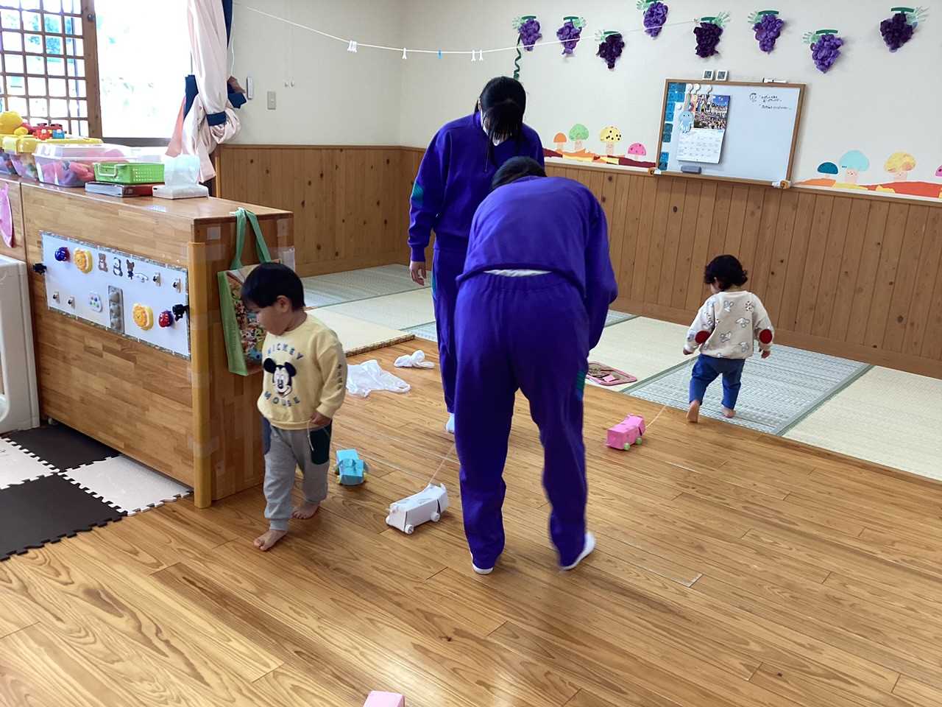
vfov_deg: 45.4
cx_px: 471
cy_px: 354
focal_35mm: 31
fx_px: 844
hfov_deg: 58.4
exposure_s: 1/60
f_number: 2.4
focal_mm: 3.3
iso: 80
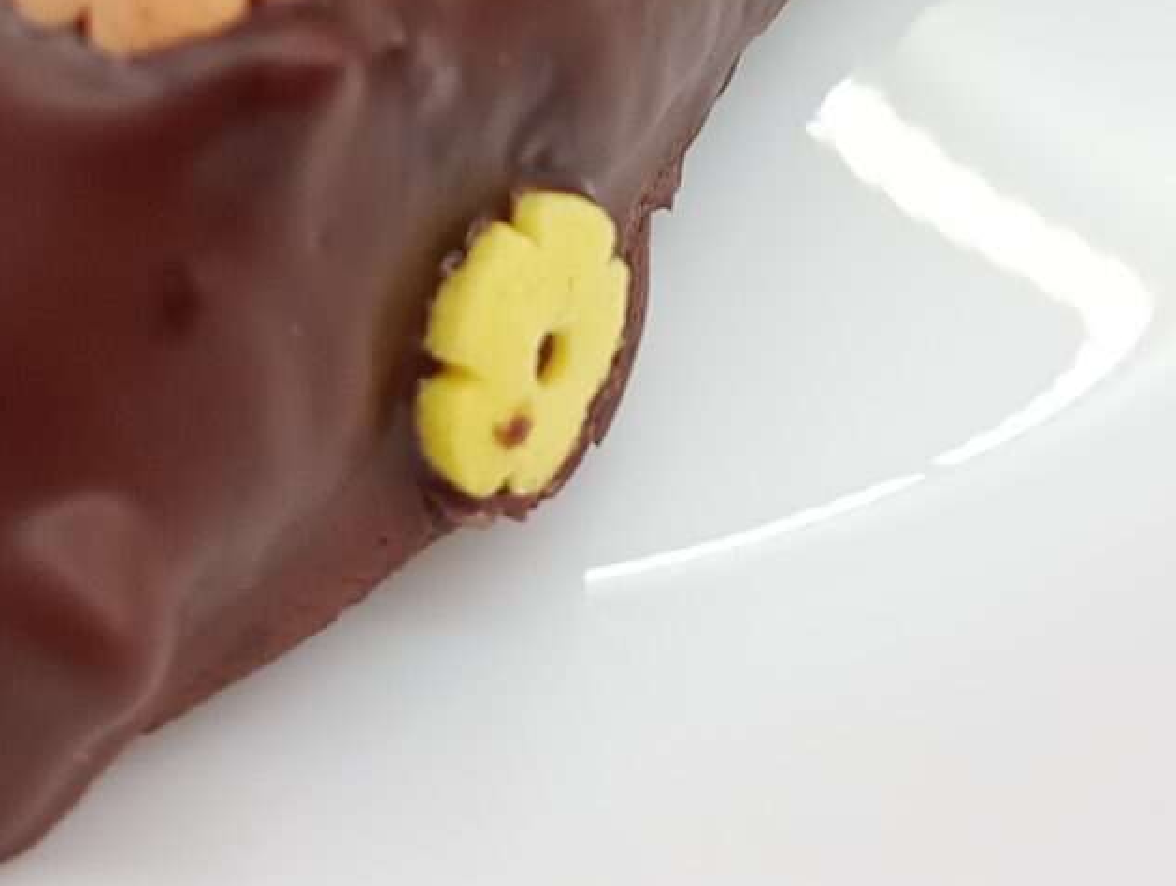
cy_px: -523
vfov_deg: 12.3
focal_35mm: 114
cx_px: 222
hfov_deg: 17.1
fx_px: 3880
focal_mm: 4.27
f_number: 1.8
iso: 399
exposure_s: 1/33.3
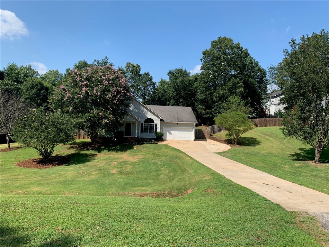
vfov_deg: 53.1
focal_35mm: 26
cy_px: 124
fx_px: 247
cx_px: 164
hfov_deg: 67.3
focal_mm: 4.25
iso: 25
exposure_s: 1/1585
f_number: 1.8
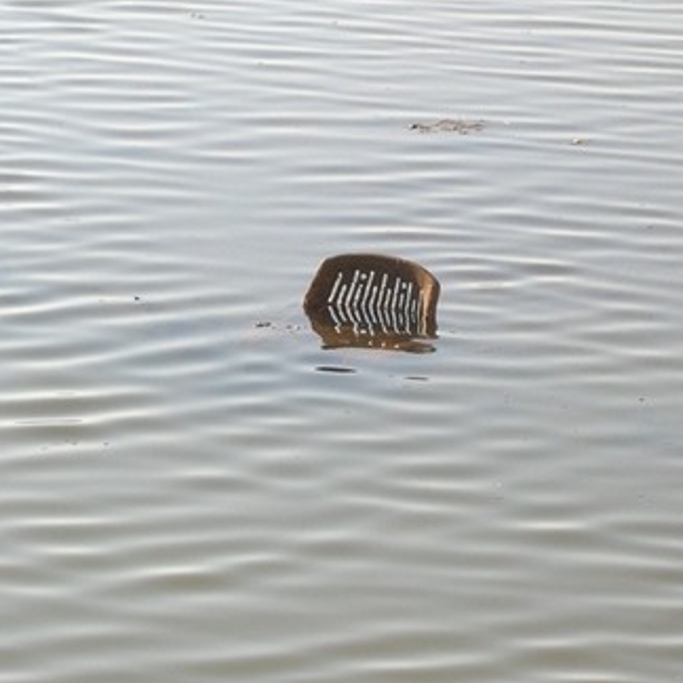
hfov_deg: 7.8
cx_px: 424
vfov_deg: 7.8
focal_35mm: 224
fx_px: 5000
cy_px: 236
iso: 71
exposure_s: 1/102
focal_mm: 17.1
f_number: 8.2
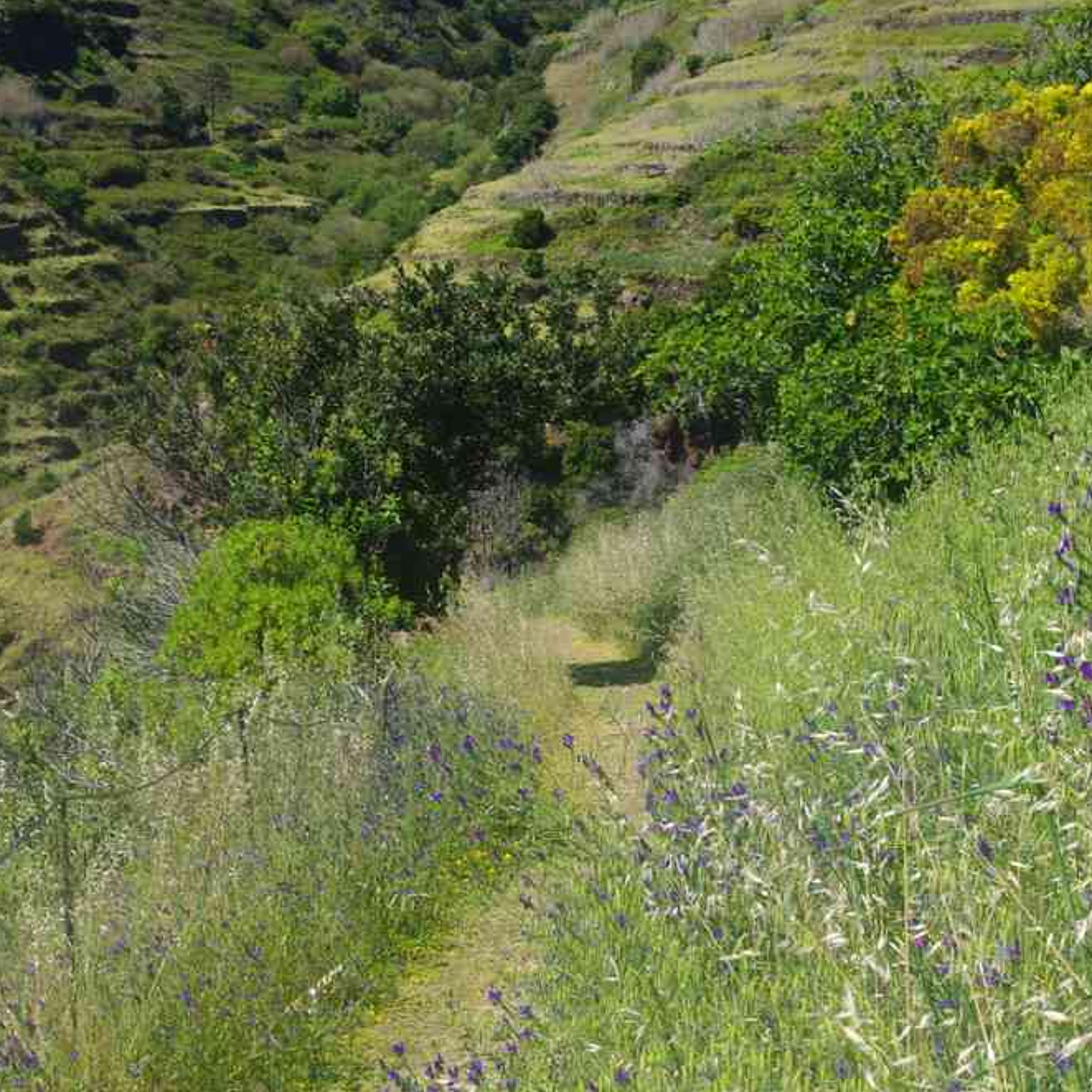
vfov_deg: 28.8
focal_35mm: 60
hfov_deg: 28.8
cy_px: 546
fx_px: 2129
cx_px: 605
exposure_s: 1/60
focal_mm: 31
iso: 200
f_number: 11
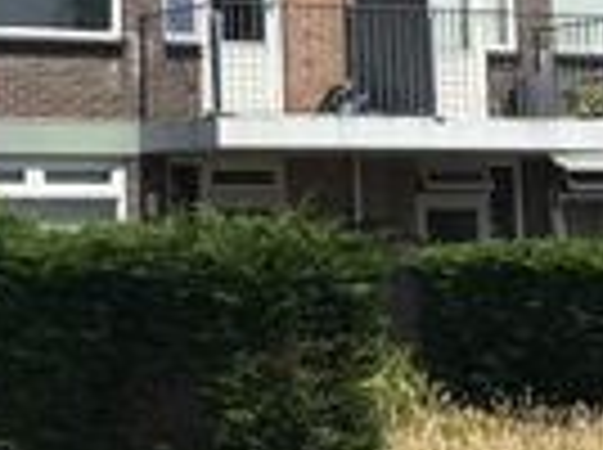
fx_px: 2330
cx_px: -63
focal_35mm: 134
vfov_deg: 10.9
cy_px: 18
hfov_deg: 14.4
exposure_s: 1/3300
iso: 20
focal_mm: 3.99
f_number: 1.8
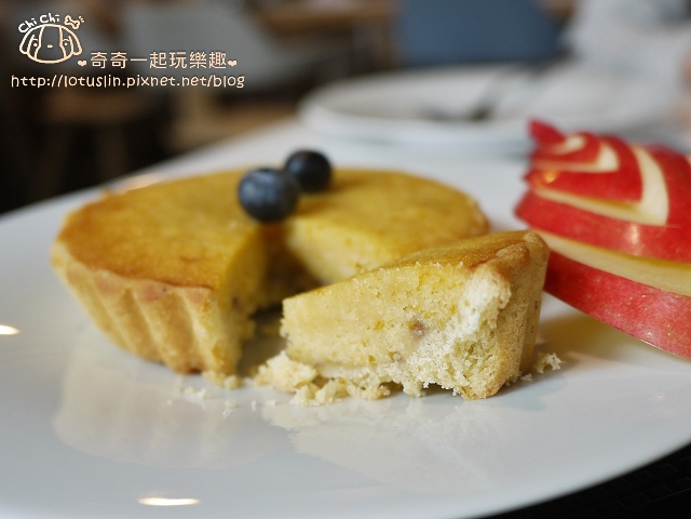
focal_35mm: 28
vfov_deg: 49.7
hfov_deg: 63.4
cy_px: 260
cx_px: 346
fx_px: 559
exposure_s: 1/60
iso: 100
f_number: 2.5
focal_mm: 14
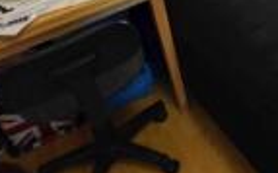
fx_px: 386
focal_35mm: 51
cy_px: -75
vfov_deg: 21.7
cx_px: 309
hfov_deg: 34.1
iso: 1000
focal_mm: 10
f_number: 5
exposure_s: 1/8
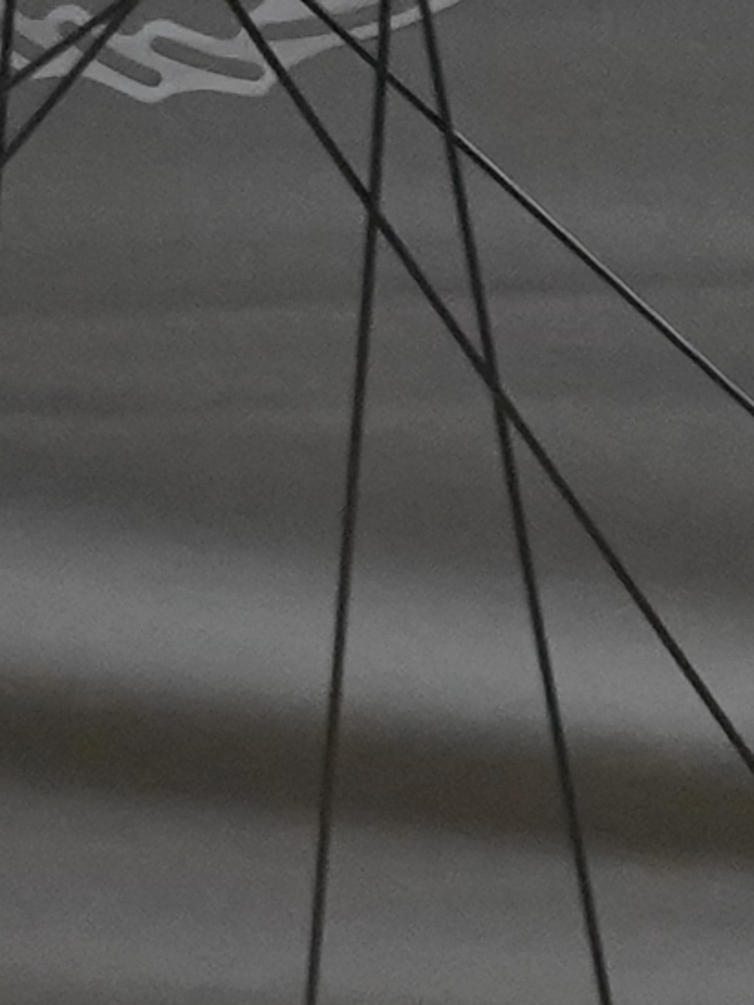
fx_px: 21367
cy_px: -1860
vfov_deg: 2.7
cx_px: -2580
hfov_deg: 2.0
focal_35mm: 736
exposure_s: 1/160
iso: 2500
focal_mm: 70
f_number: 5
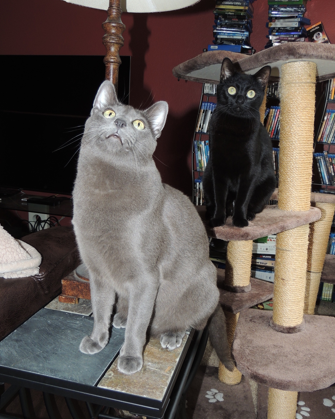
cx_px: 165
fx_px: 434
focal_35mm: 35
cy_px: 224
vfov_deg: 51.5
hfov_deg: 42.2
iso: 200
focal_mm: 5.8
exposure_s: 1/30
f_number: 3.2
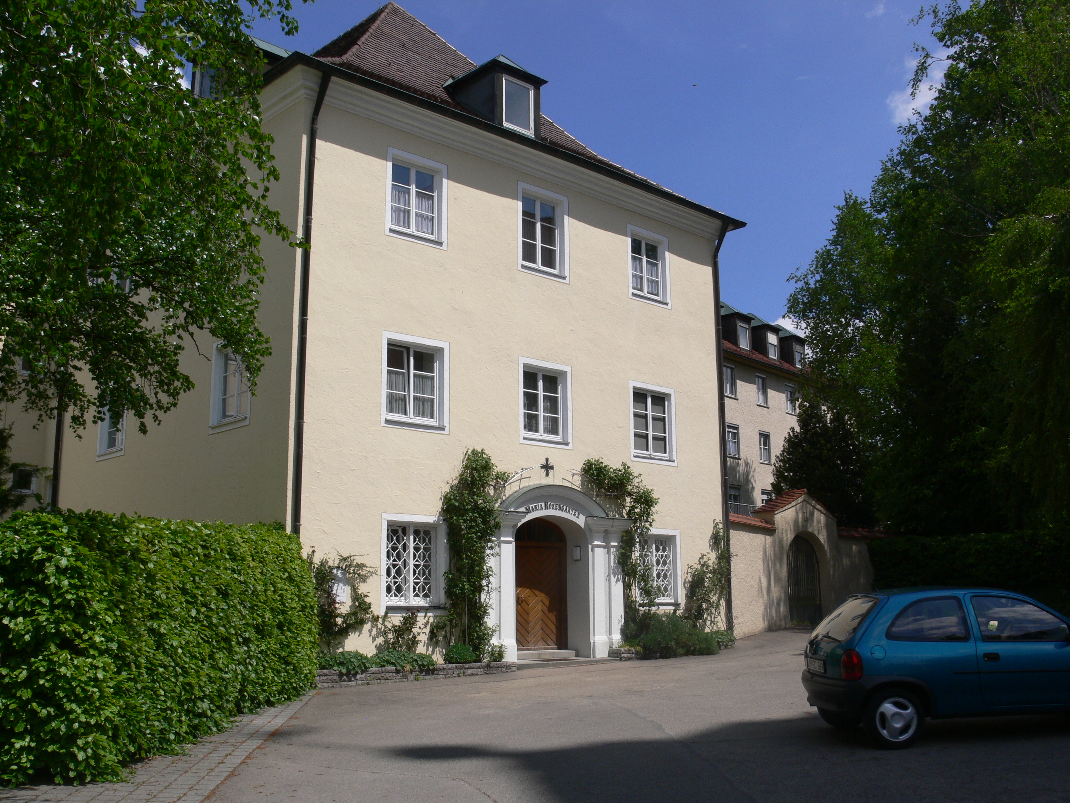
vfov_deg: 40.7
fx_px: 1082
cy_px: 402
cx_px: 535
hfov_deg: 52.6
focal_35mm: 35
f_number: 7.1
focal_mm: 7.4
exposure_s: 1/400
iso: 80
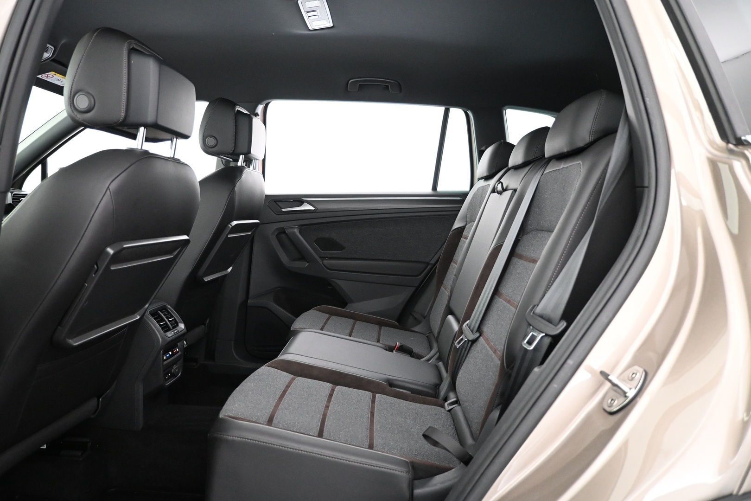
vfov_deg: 50.4
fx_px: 532
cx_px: 376
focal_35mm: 26
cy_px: 250
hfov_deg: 70.4
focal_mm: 17
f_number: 3.5
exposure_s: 1/25
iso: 3600
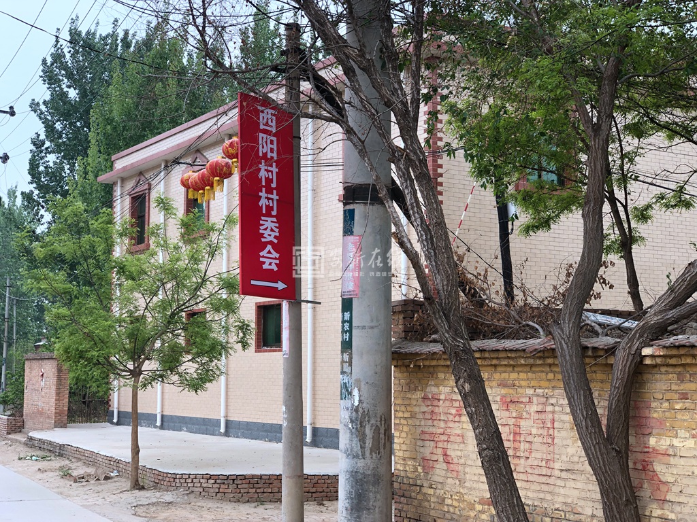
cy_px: 261
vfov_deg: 25.7
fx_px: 1148
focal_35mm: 57
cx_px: 348
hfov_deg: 33.8
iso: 20
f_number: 2.8
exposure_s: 1/243
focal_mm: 6.6
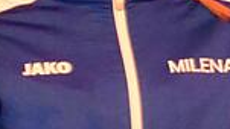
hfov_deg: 2.4
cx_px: 716
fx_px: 5325
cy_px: -6
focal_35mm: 873
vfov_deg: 1.4
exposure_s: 1/160
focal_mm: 78
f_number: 5.6
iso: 3200
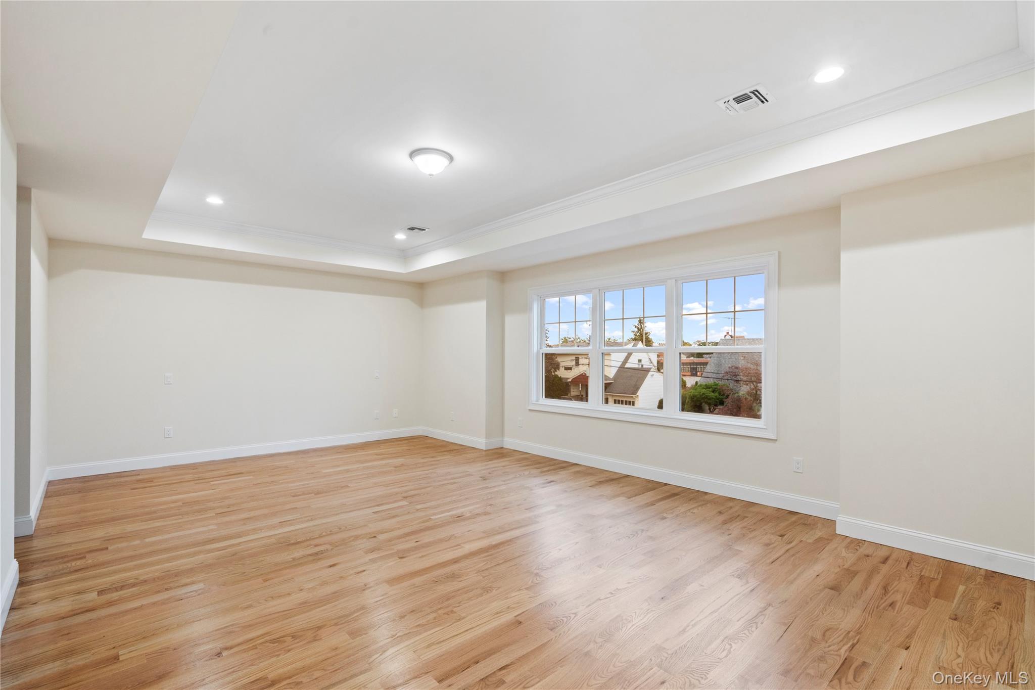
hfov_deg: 96.7
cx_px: 518
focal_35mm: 16
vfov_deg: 73.7
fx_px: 460
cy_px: 345
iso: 640
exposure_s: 1/80
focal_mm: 16
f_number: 6.3
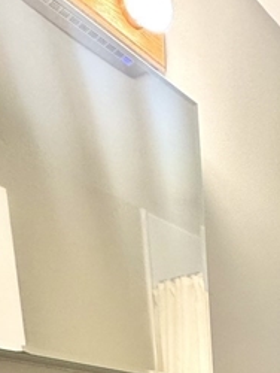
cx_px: 420
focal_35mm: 43
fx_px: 463
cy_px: 554
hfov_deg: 25.4
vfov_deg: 28.8
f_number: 2.2
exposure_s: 1/60
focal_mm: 2.22
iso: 160
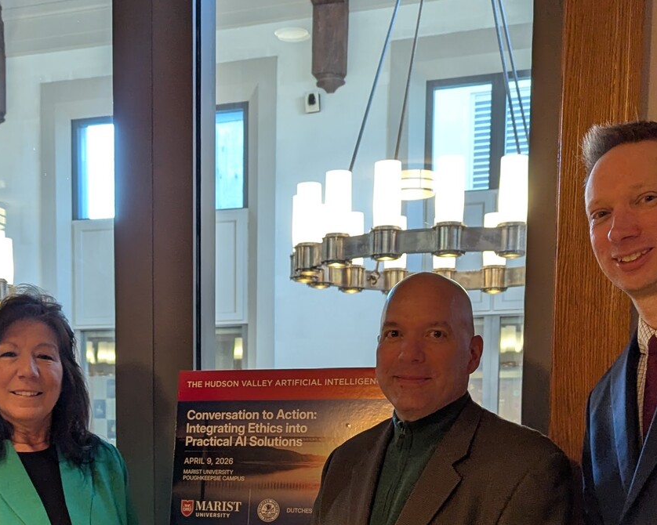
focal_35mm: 56
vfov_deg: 25.9
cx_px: 228
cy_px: 514
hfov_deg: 33.3
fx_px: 1089
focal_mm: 6.81
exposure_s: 1/30
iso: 89
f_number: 1.85
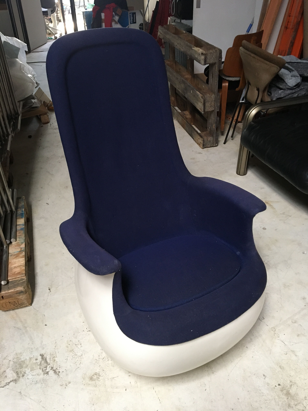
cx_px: 154
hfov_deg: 48.2
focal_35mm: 29
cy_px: 206
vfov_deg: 61.7
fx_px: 344
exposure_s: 1/33
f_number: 2.2
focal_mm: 4.15
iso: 200
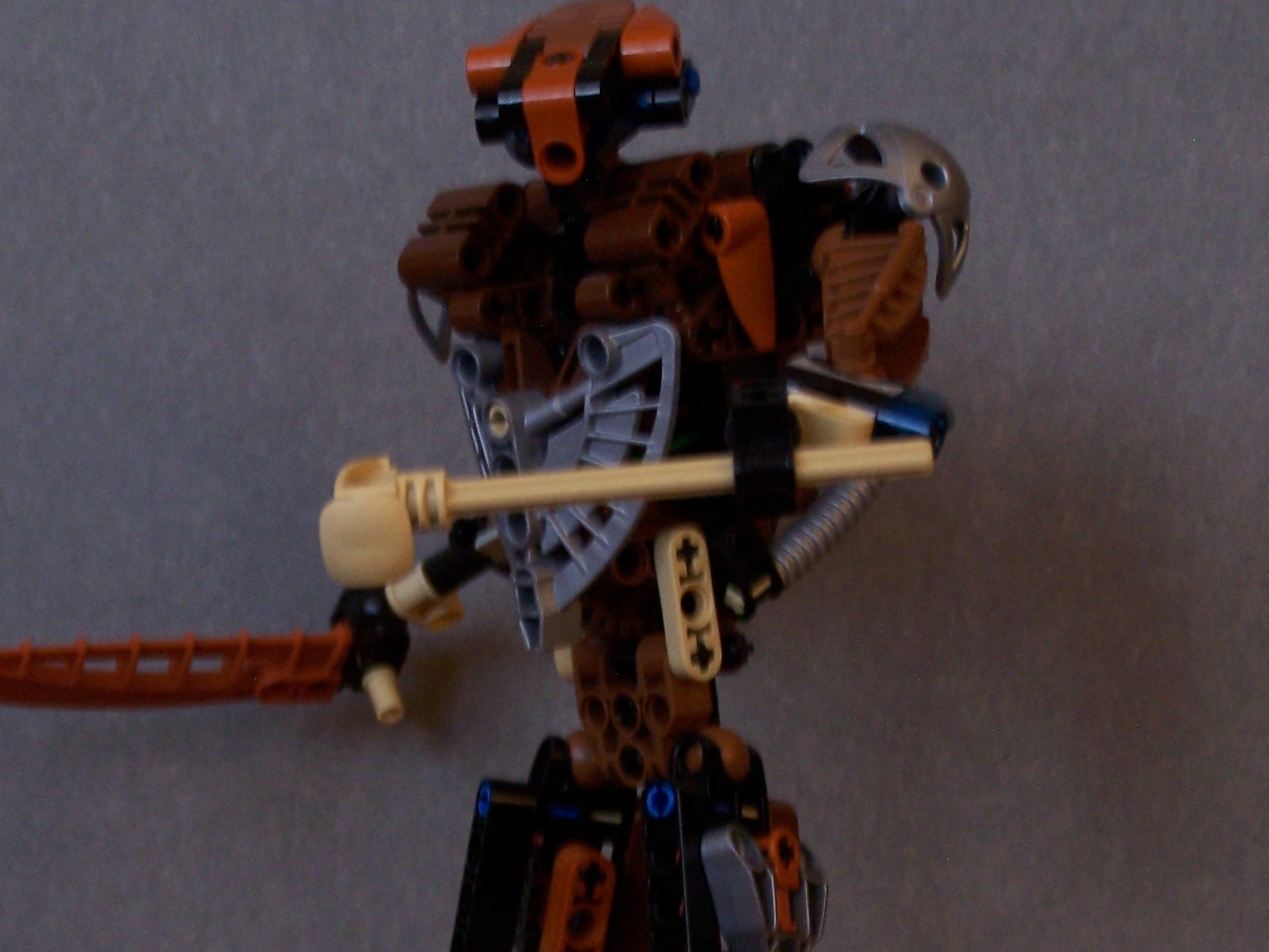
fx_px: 4949
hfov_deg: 14.6
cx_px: 542
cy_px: 768
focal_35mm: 135
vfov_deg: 10.9
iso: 140
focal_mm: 13.7
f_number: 3.2
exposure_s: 1/4
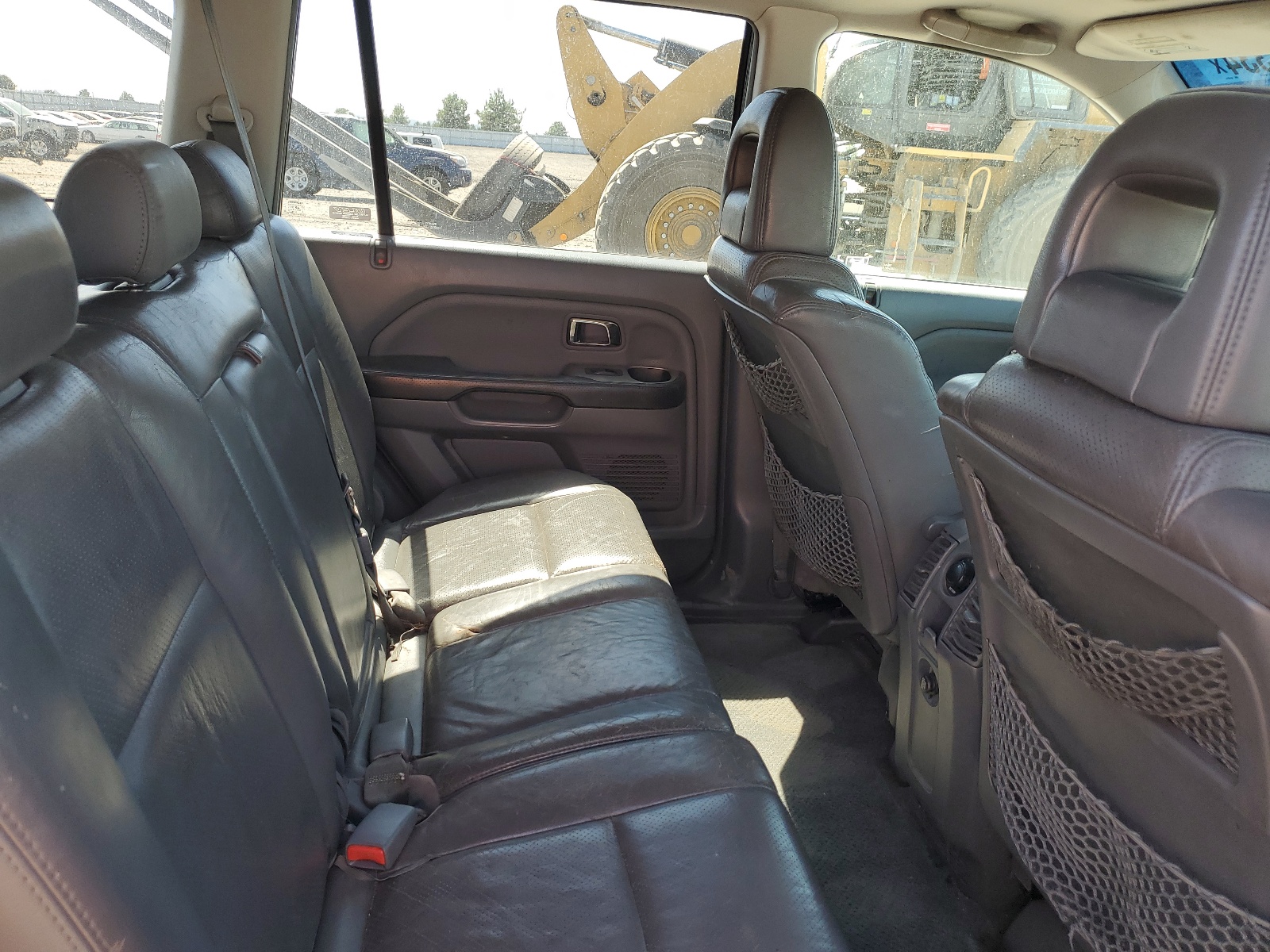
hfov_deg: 67.3
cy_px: 476
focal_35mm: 26
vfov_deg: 53.1
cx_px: 635
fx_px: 954
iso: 50
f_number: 1.5
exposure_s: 1/196
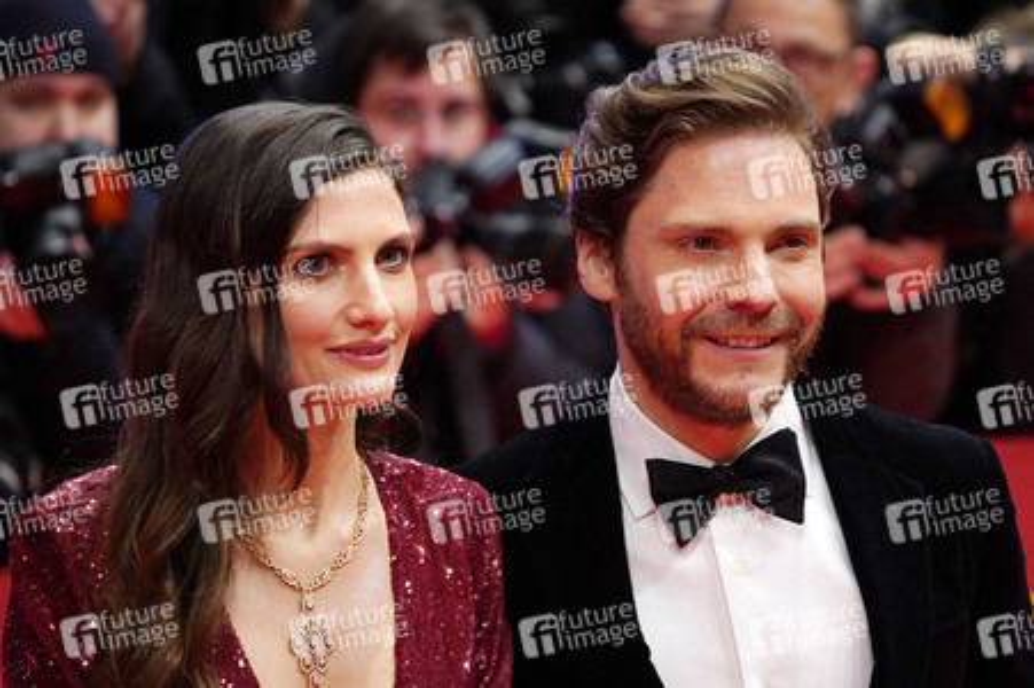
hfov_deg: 10.3
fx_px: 5740
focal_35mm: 200
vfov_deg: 6.9
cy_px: 344
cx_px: 517
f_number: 5.6
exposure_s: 1/200
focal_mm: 200
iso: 3200
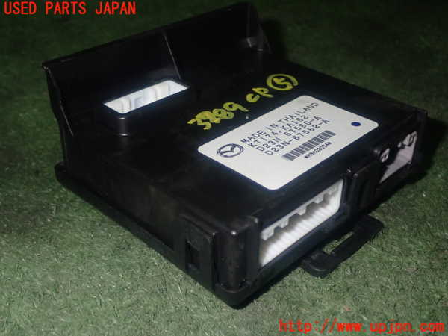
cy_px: 168
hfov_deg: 40.4
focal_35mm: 47
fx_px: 608
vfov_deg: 30.9
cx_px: 224
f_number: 9
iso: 500
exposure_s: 1/50
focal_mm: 8.4
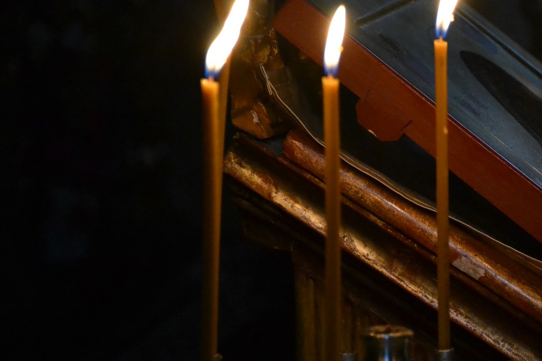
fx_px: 3234
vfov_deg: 6.4
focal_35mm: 215
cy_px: 204
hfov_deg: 9.6
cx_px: 411
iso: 3200
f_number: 5.3
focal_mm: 85
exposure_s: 1/80
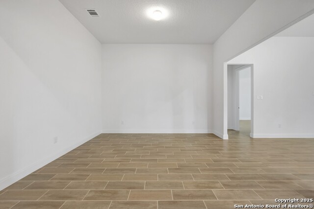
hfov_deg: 104.2
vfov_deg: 81.2
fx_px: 122
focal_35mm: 14
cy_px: 104
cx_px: 157
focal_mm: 14
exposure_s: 1.3
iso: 100
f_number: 9
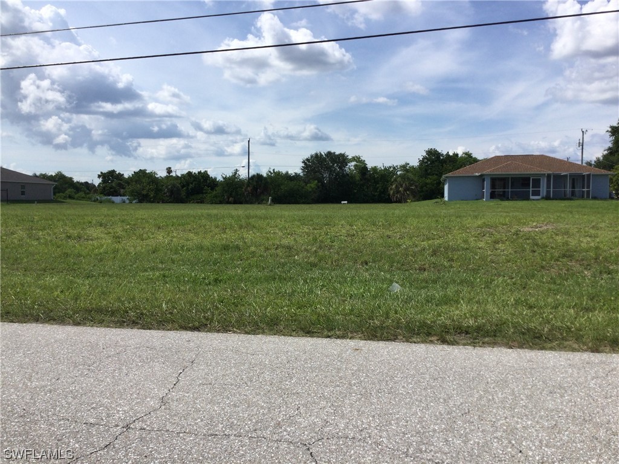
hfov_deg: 58.4
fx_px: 554
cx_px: 310
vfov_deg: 45.4
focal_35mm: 31
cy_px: 232
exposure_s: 1/1664
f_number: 2.4
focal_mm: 3.3
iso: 25
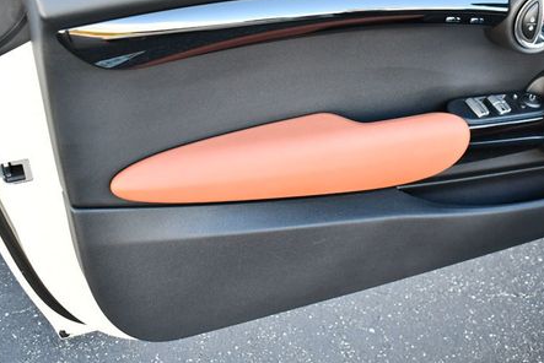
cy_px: 117
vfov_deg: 25.9
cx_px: 365
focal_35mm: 52
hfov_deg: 37.7
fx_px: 786
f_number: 3.5
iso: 800
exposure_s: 1/250
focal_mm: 18
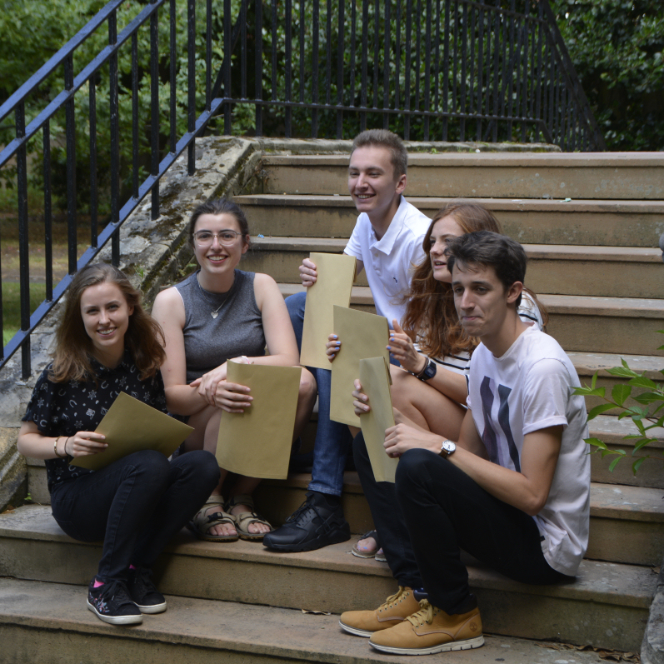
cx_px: 350
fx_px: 1584
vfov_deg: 23.7
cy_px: 333
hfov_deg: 23.7
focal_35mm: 73
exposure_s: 1/160
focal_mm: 38
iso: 200
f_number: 6.3
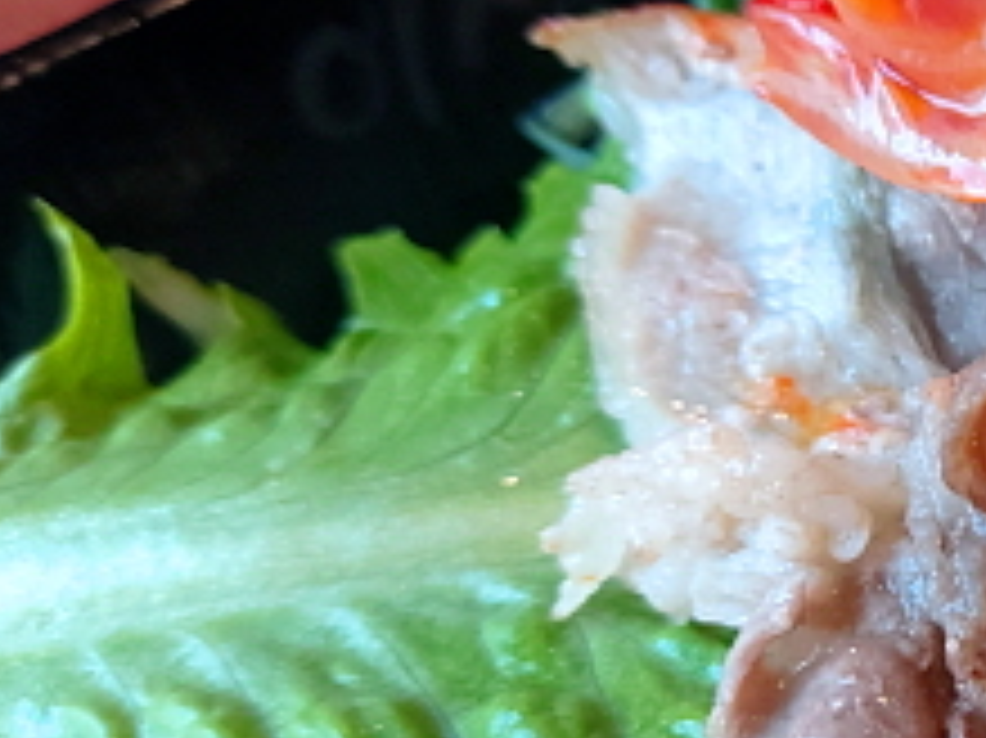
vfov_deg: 20.1
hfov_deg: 23.8
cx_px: 1252
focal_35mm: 73
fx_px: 2078
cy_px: 392
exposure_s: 1/30
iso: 200
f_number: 2
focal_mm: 4.58
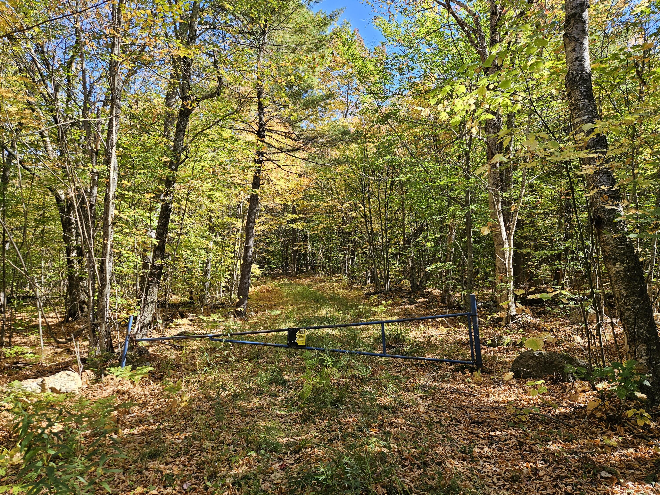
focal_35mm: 23
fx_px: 439
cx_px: 330
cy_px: 248
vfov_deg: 58.9
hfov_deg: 73.9
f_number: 1.8
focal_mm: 5.4
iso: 40
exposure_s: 1/416
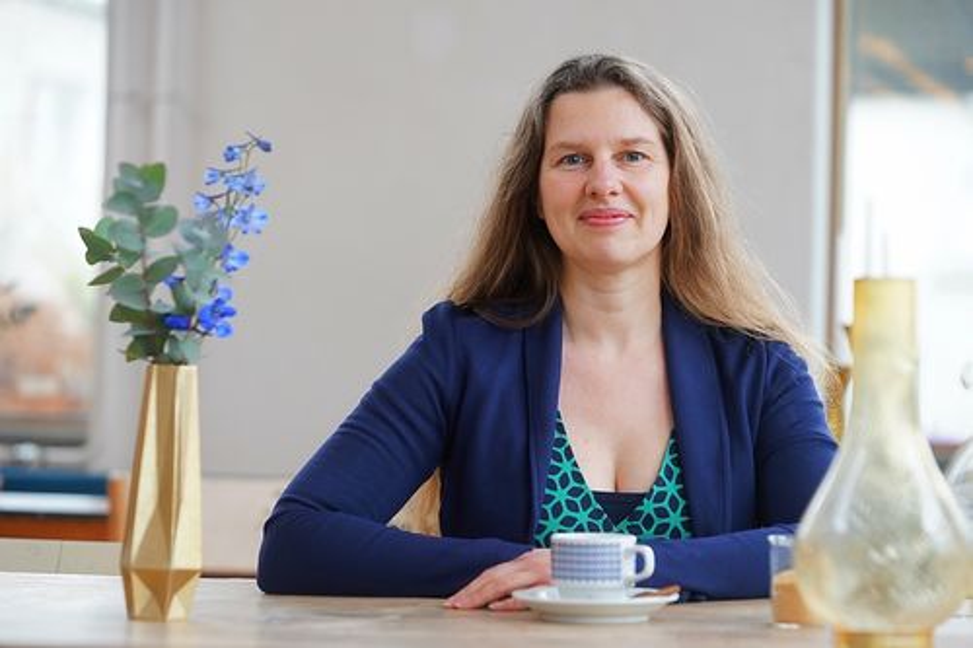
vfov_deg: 13.0
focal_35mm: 105
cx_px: 486
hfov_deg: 19.5
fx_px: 2837
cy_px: 324
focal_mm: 105
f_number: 3.5
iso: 800
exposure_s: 1/125
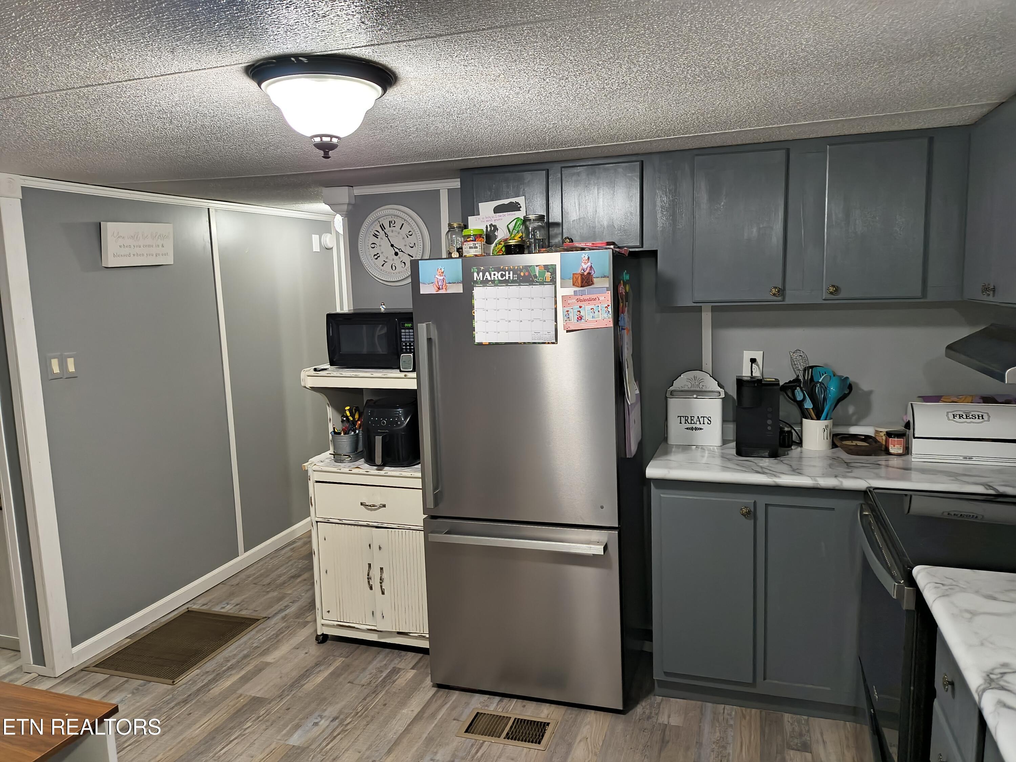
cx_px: 508
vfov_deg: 54.9
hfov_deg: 69.4
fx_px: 734
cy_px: 381
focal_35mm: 25
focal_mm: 4.68
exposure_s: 1/60
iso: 717
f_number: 1.7
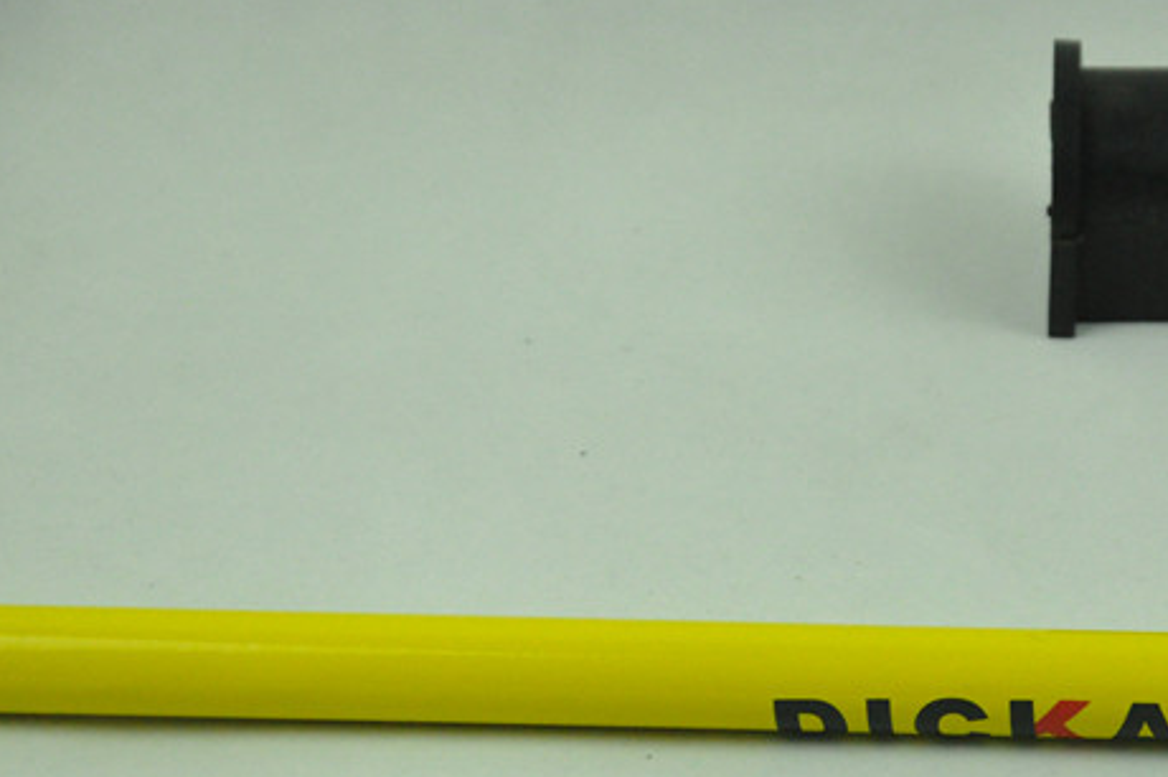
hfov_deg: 9.9
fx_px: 6737
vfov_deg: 6.6
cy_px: 561
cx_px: 927
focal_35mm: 208
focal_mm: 85
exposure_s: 1/640
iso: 3200
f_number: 6.3
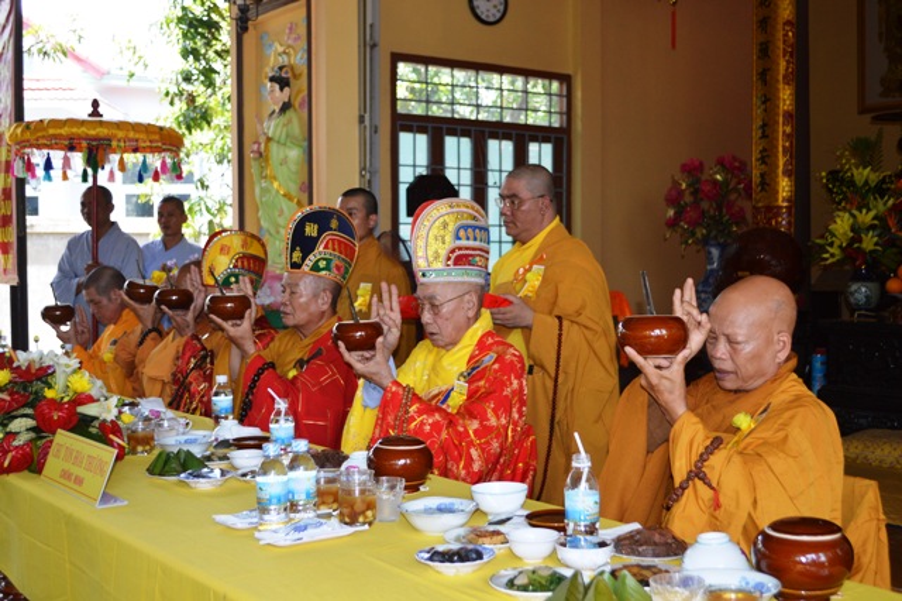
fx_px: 1202
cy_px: 300
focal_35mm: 48
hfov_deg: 41.1
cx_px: 451
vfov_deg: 28.0
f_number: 4.8
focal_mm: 32
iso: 280
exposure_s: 1/125
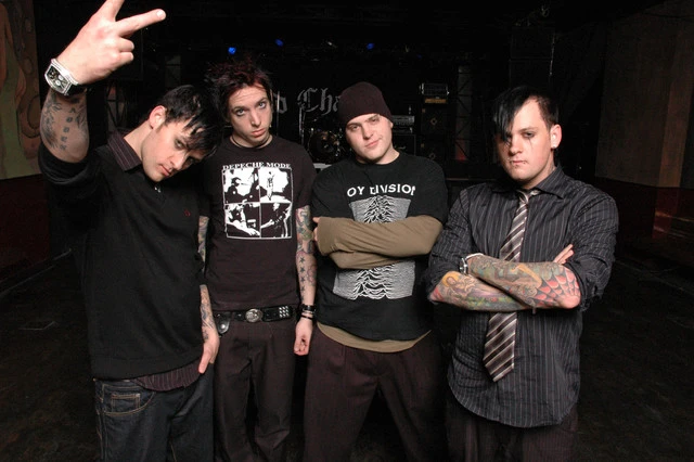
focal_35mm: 27
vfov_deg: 47.9
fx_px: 520
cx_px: 347
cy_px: 231
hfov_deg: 67.4
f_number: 13
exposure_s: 1/125
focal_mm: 18
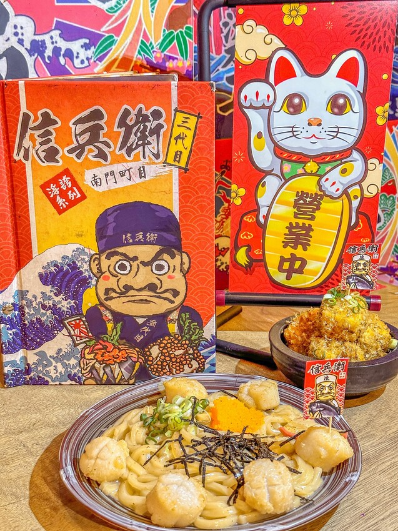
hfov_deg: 30.3
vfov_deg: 39.7
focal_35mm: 48
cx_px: 199
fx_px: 736
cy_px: 266
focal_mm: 6.86
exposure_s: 1/40
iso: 320
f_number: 1.8
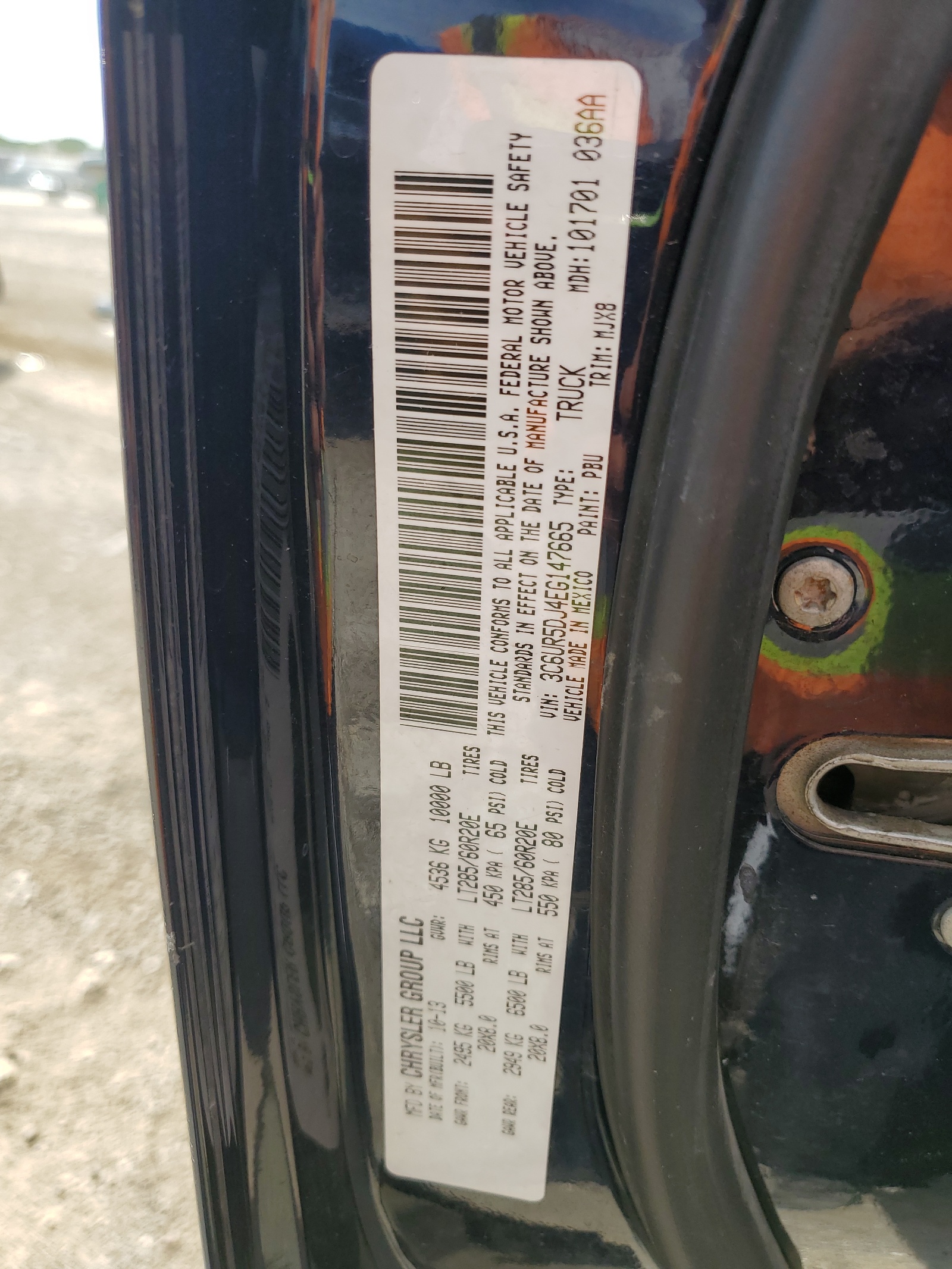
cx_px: 476
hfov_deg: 53.1
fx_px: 953
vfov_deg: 67.3
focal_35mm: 26
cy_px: 634
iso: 50
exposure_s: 1/1000
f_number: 1.5
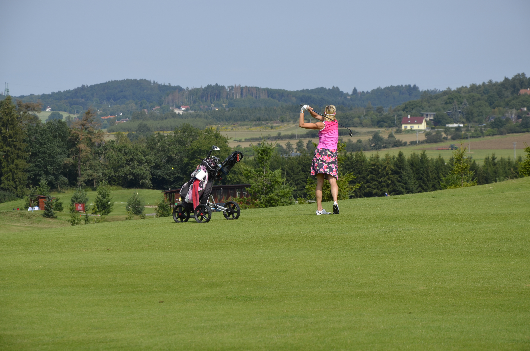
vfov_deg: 8.7
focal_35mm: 158
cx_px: 265
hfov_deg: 13.1
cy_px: 176
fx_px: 2314
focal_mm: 105
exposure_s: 1/320
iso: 100
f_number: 9
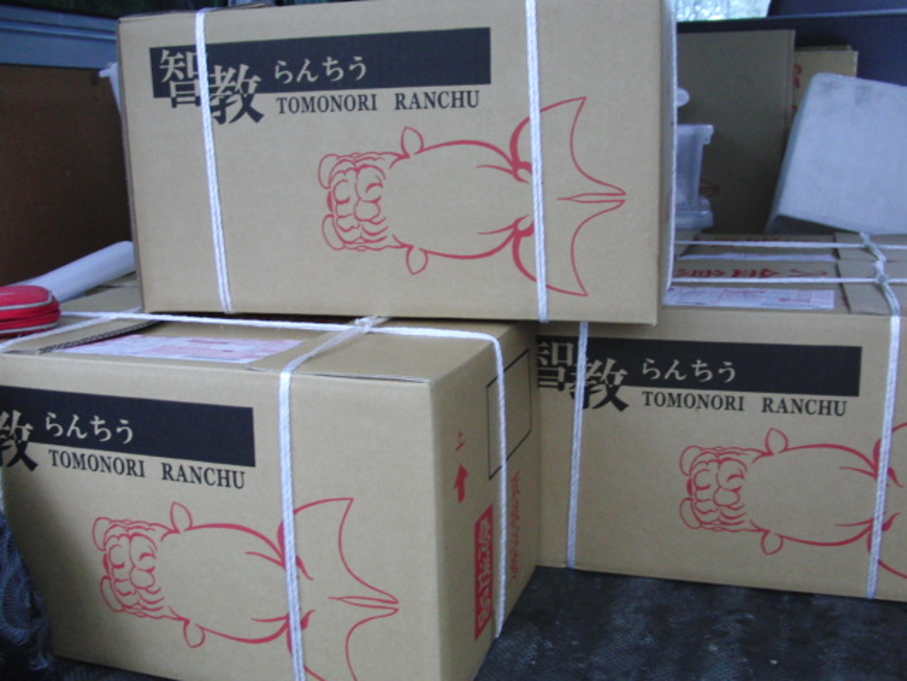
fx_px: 969
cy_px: 340
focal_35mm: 37
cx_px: 454
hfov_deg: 50.1
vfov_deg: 38.7
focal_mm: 6.42
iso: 400
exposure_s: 1/80
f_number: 3.6
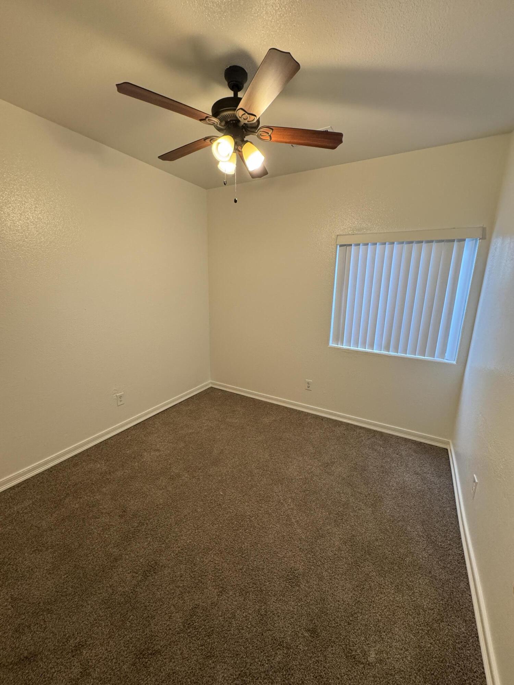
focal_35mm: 14
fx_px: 277
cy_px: 342
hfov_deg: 85.7
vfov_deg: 102.1
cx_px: 257
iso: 250
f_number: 2.2
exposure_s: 1/120
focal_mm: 2.22
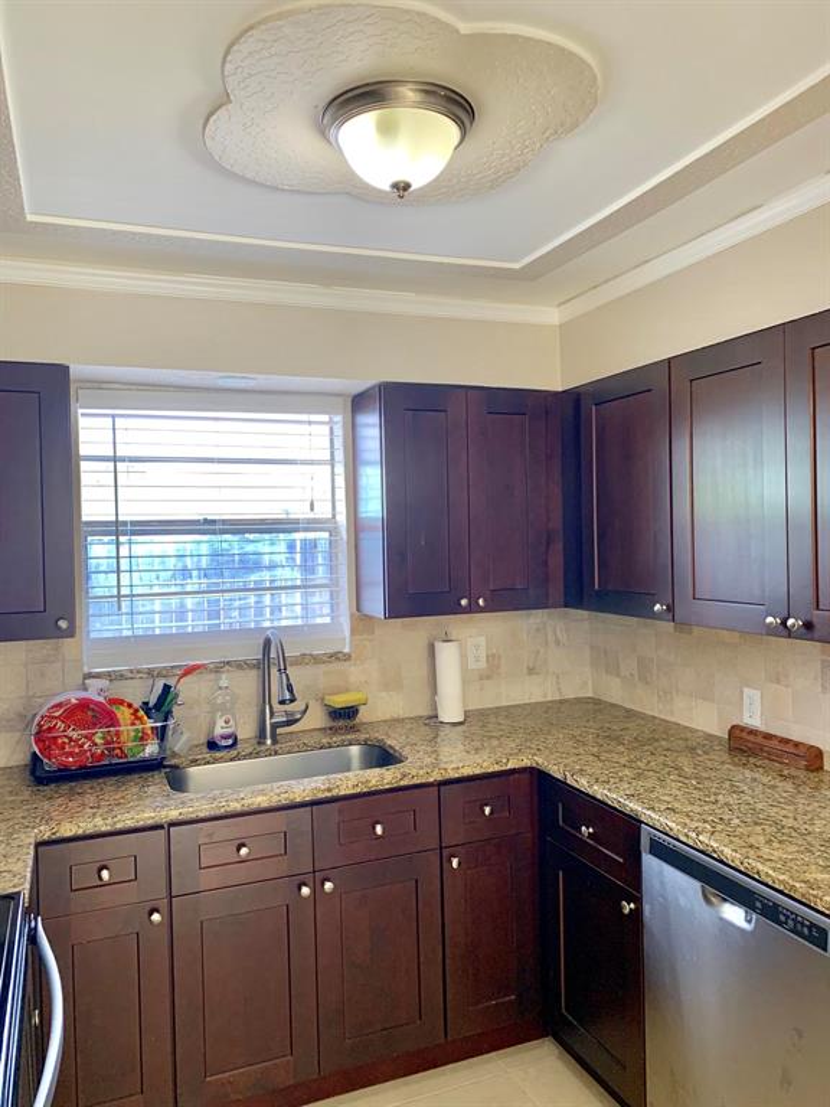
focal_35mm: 26
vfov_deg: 67.3
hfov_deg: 53.1
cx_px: 415
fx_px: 831
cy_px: 554
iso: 100
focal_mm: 4.25
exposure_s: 1/91
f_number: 1.8
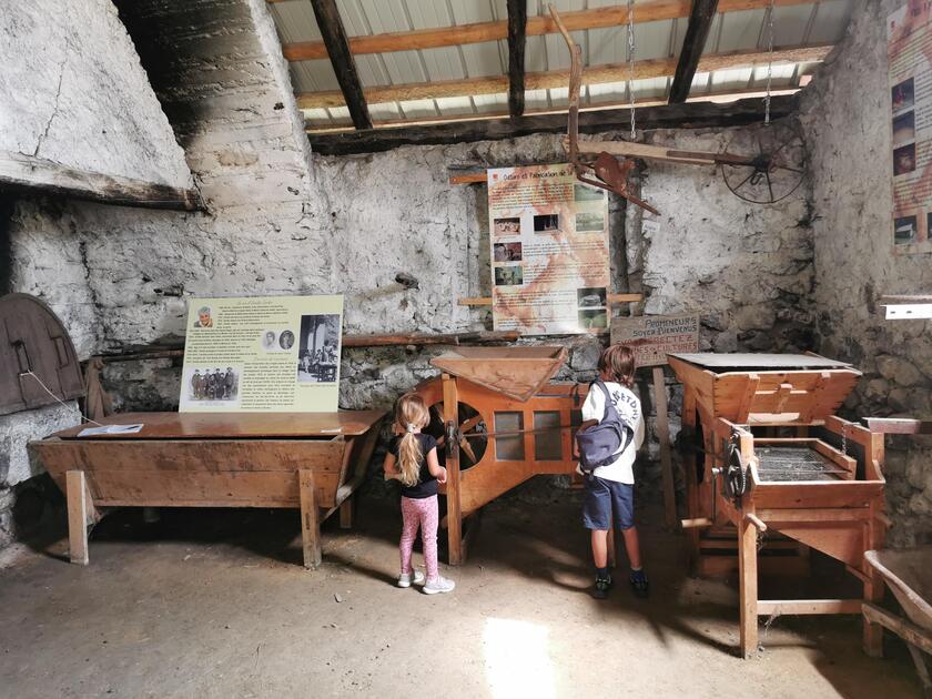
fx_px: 727
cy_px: 350
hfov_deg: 65.3
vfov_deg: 51.4
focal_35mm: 27
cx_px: 466
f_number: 1.6
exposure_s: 1/50
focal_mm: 5.56
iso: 125
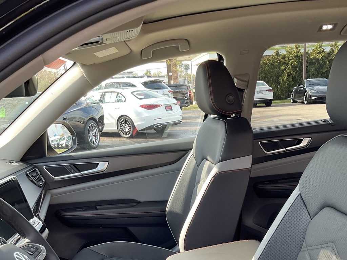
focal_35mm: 29
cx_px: 174
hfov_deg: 61.7
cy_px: 130
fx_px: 291
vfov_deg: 48.2
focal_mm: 3
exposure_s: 1/122
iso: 25
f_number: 1.8
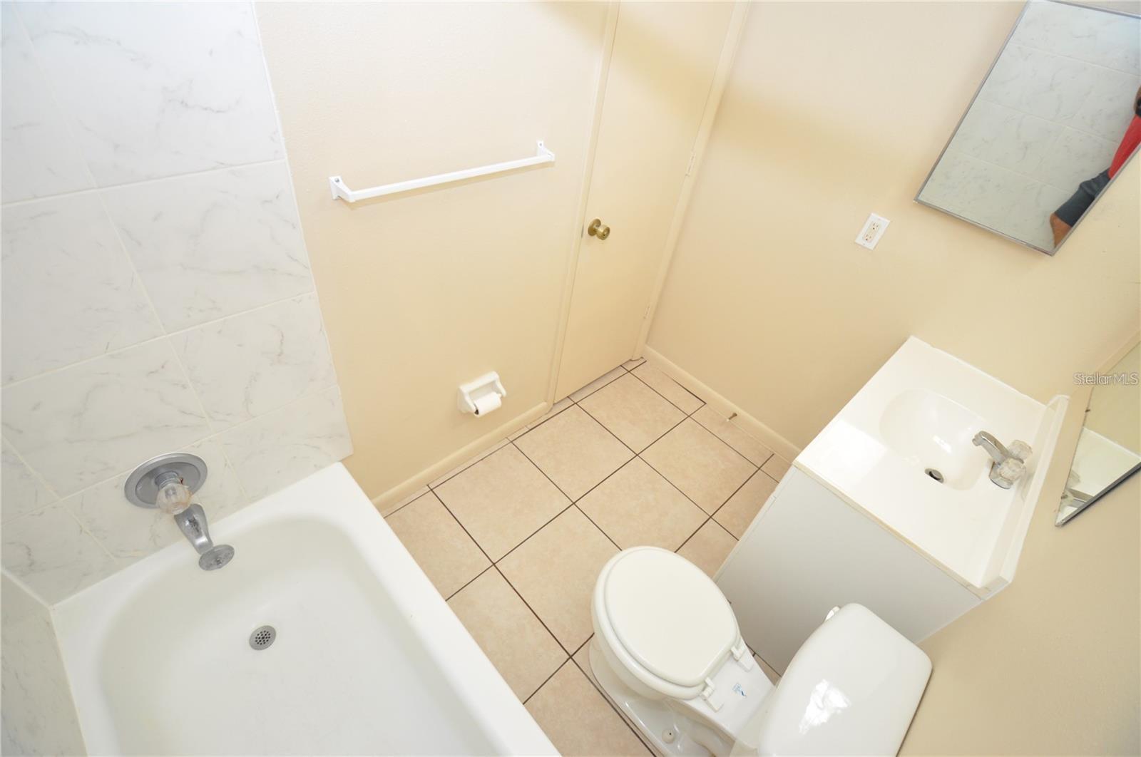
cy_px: 378
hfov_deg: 100.5
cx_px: 570
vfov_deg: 77.2
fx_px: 475
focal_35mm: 15
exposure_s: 1/60
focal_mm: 10
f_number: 4
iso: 720
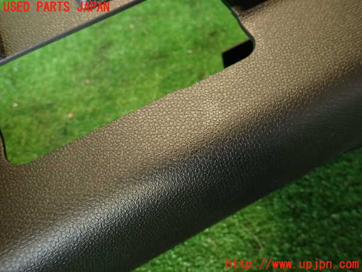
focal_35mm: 25
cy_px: 136
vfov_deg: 54.9
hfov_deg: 69.4
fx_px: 261
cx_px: 181
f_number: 2
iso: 320
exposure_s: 1/30
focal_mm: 4.5
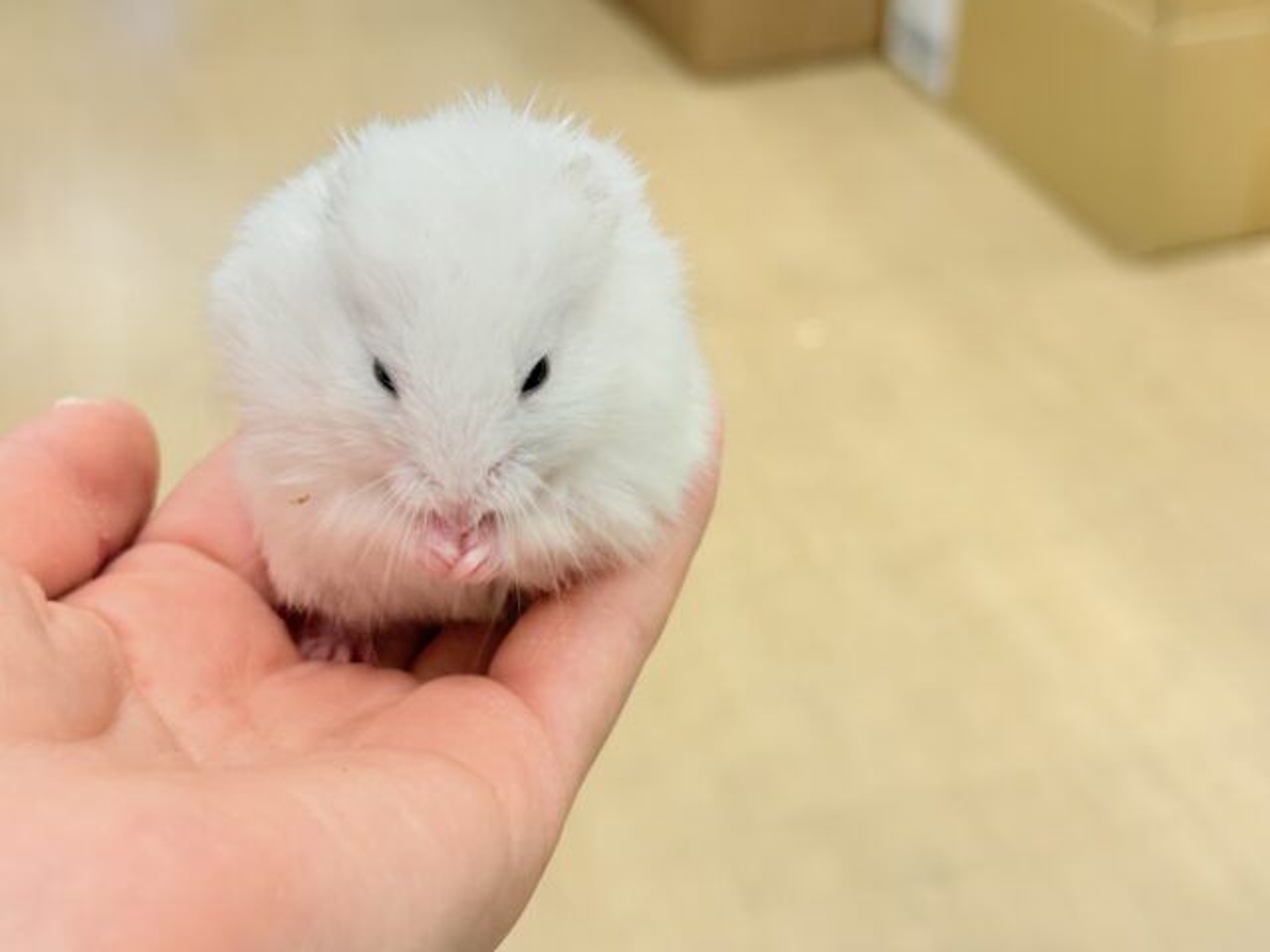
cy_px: 476
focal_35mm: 52
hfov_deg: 36.8
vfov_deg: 28.0
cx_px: 635
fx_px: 1908
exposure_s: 1/50
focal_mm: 5.96
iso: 50
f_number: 1.6
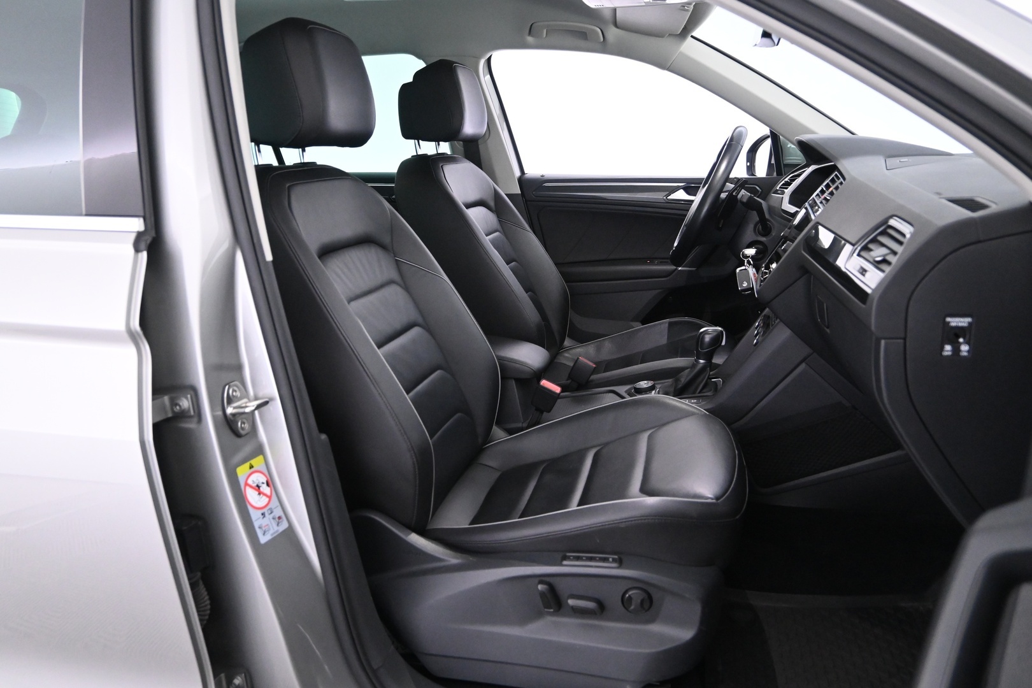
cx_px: 516
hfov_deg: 68.9
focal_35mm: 26
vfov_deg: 49.1
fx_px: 752
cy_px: 344
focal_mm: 17.5
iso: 3200
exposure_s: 1/40
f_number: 3.5
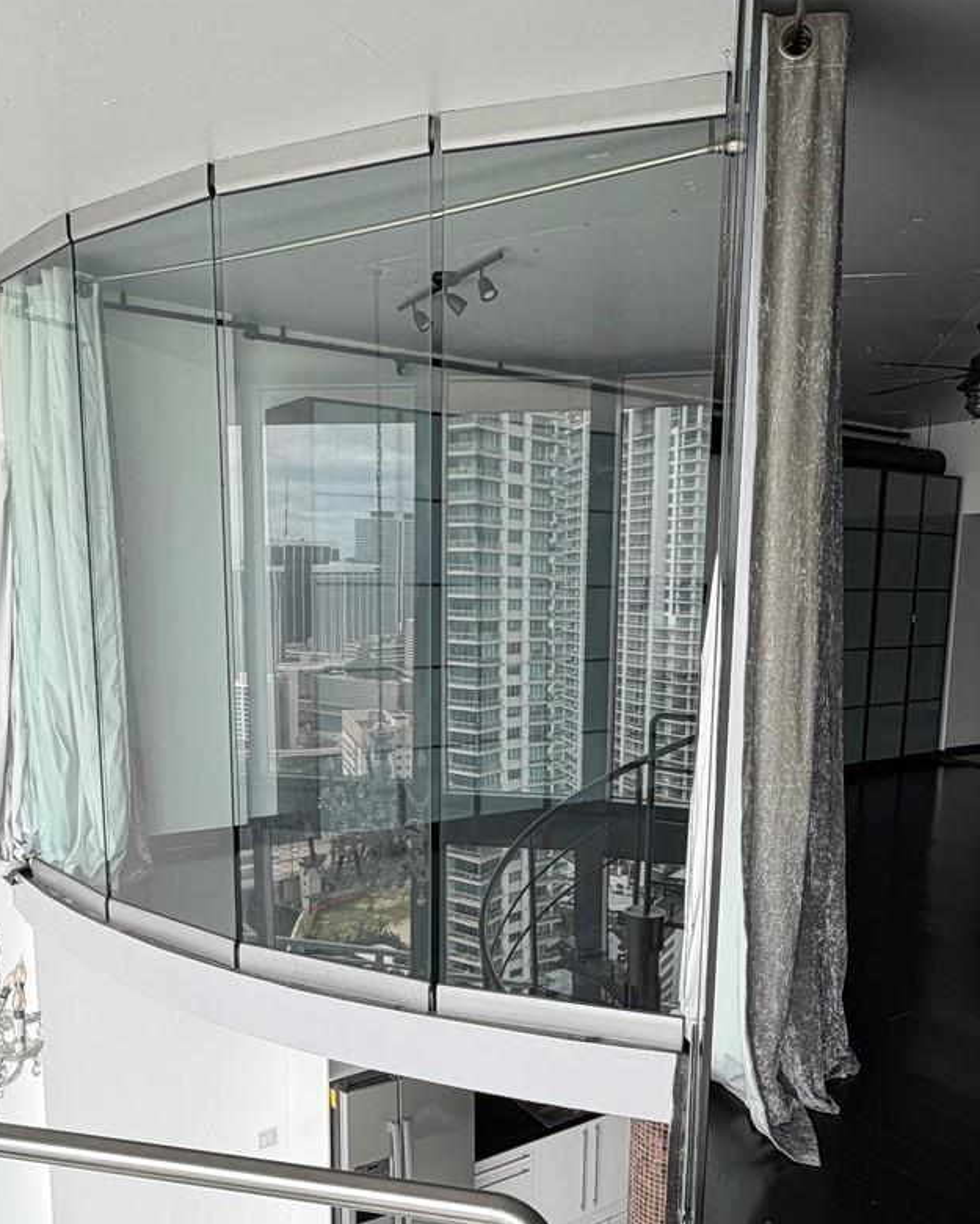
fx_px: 1015
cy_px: 748
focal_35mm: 28
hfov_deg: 51.4
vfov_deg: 61.5
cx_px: 543
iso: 40
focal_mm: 2.22
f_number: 2.2
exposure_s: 1/239
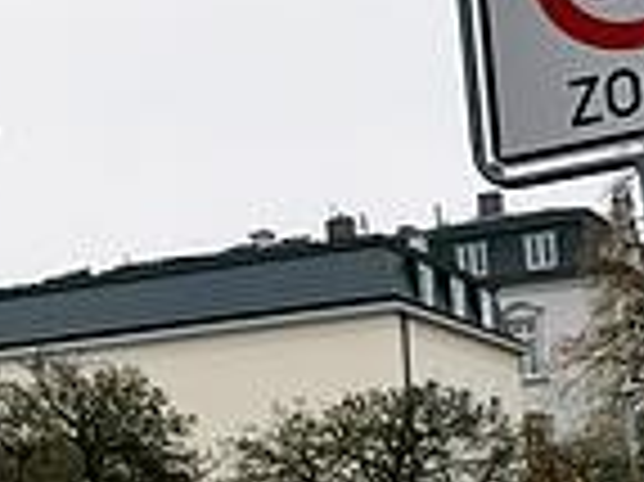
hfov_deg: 21.5
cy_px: 216
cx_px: 212
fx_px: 1692
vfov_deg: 16.2
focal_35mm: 91
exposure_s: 1/138
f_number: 1.8
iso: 50
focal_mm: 4.75
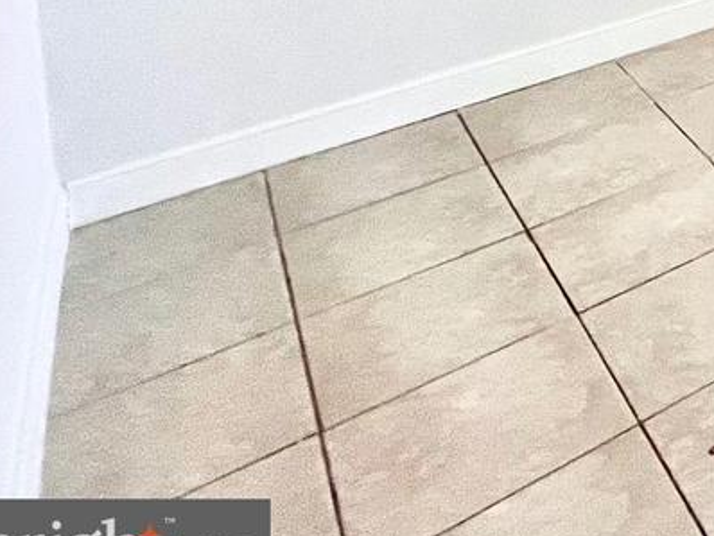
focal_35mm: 47
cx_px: 1247
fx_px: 970
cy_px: -366
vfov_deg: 22.3
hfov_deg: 23.3
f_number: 1.8
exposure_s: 1/120
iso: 160
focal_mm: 1.57
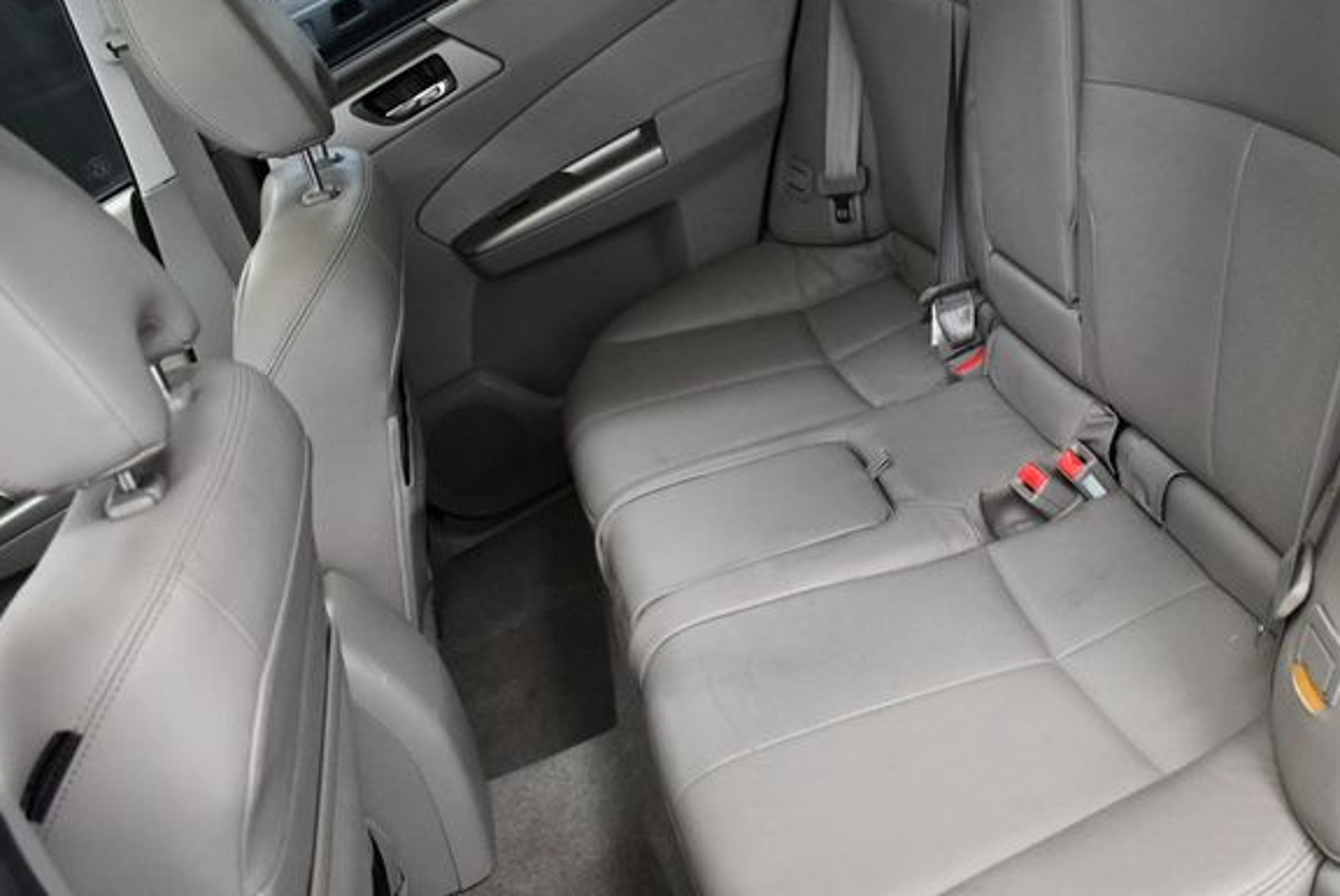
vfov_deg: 33.5
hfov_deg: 48.4
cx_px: 721
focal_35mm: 40
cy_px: 463
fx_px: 1490
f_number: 3.5
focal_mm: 18
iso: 2200
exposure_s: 1/125
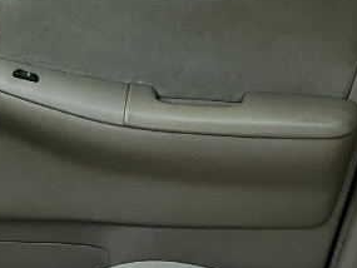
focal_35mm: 146
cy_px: 622
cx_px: 21
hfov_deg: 13.4
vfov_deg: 9.2
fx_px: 1506
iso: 50
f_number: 1.5
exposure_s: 1/588
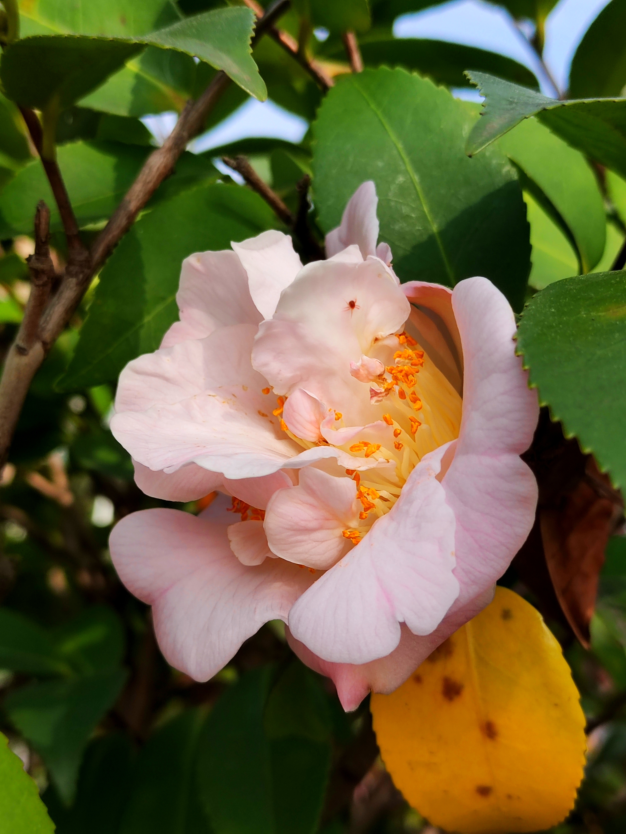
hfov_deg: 28.6
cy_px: 417
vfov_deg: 37.5
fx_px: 1230
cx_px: 313
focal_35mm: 51
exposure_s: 1/839
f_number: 1.79
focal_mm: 4.74
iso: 50
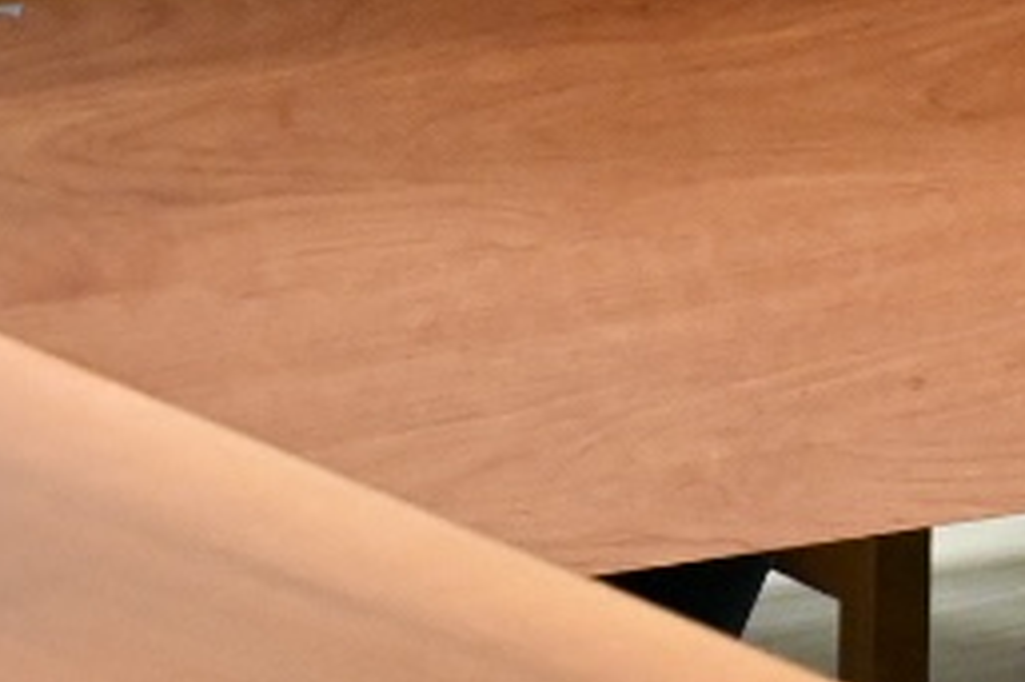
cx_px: -383
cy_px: -993
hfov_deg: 5.6
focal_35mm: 366
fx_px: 10414
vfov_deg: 3.7
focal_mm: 58
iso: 3200
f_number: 5
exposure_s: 1/125
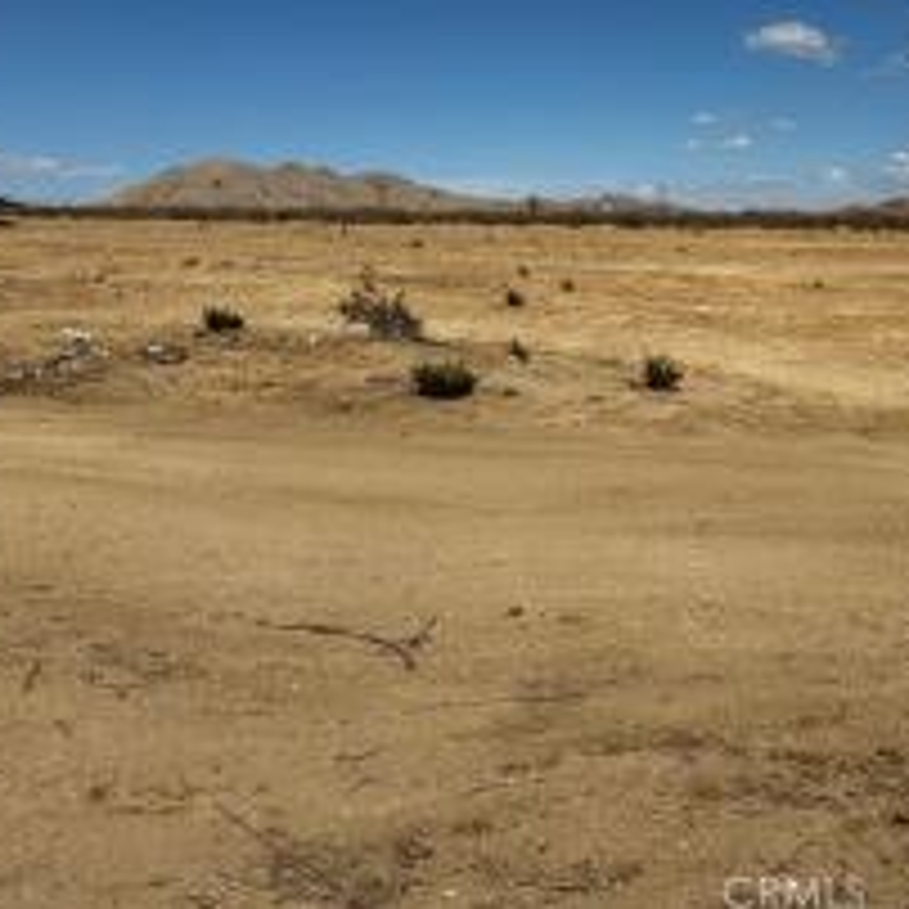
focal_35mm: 42
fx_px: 1248
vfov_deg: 39.1
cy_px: 243
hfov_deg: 38.1
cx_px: 760
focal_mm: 6.86
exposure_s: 1/9709
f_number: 1.78
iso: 80
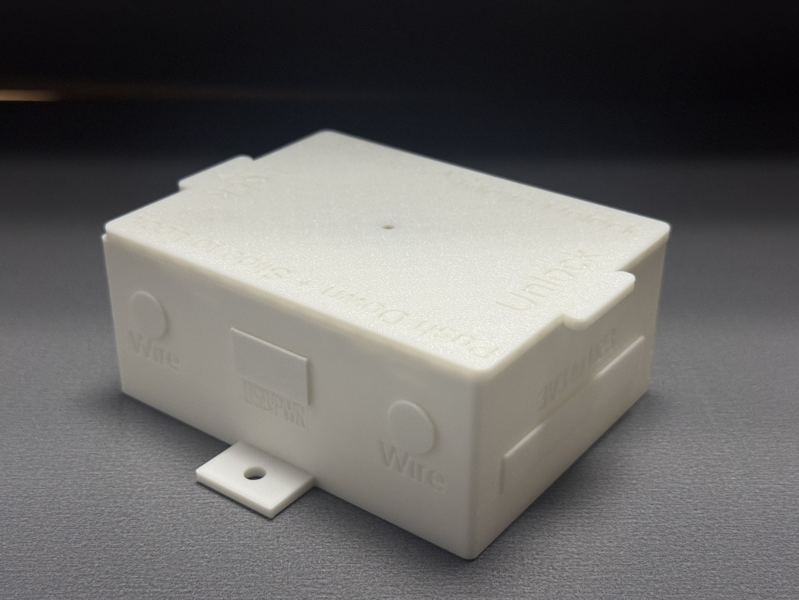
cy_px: 300
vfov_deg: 30.3
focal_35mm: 48
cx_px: 400
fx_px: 1108
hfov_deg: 39.7
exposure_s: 1/487
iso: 64
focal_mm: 6.76
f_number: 1.78
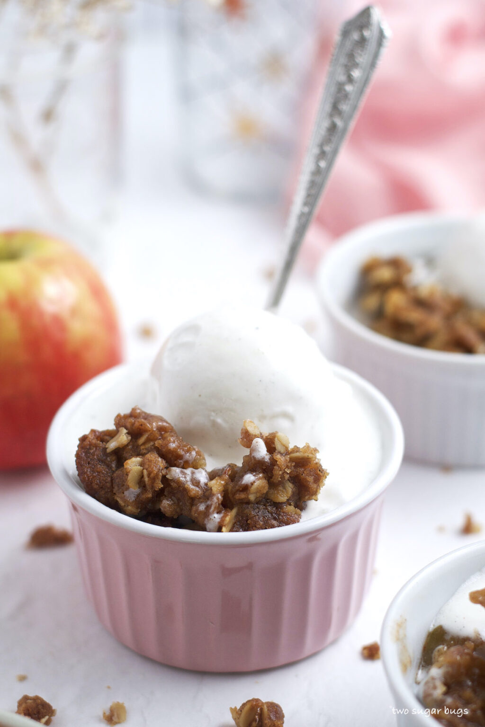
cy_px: 364
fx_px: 1516
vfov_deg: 27.0
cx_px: 242
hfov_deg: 18.2
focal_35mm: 75
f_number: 2.8
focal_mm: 50
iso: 100
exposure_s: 1/160
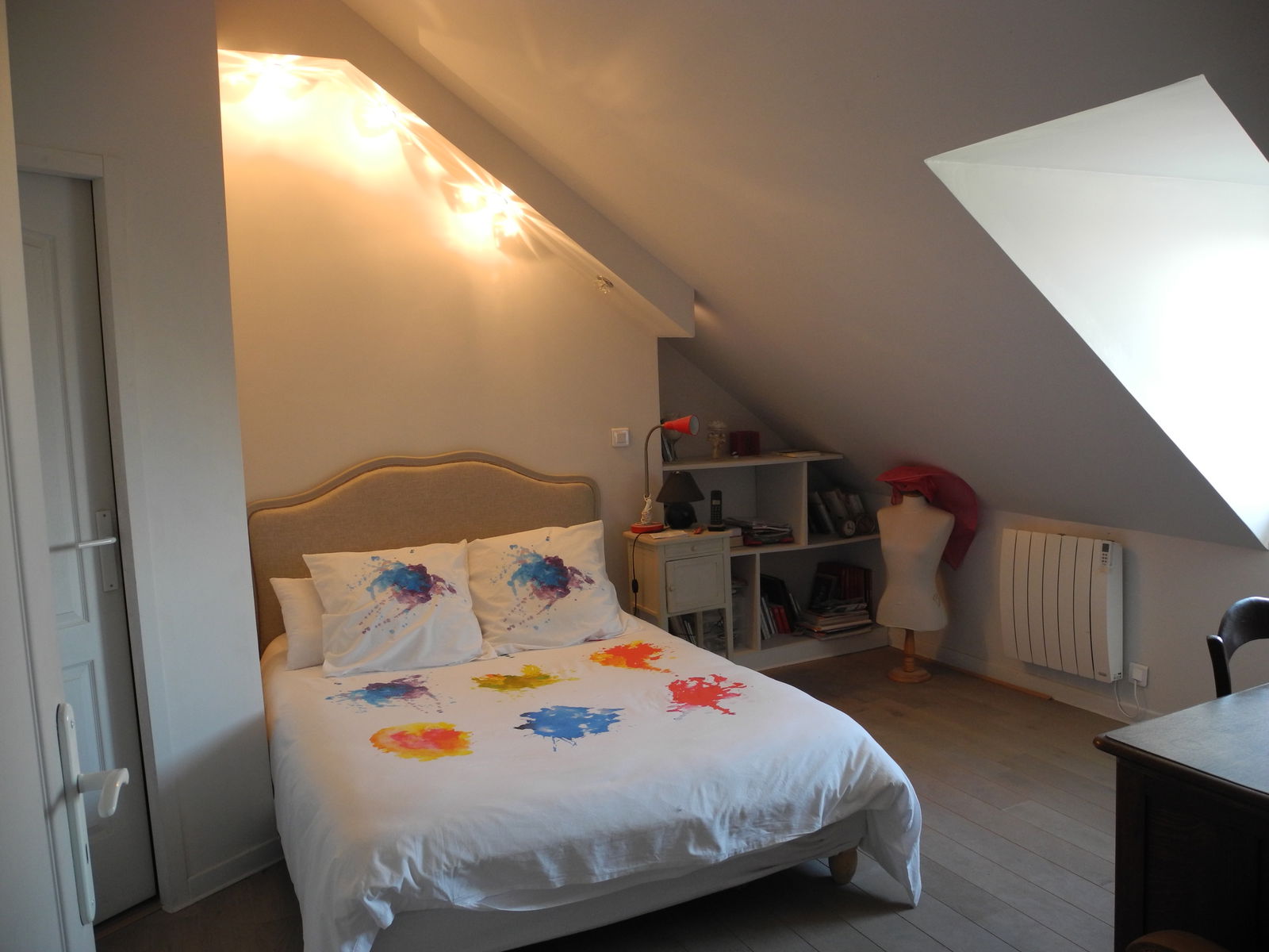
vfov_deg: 49.7
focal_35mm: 28
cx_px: 634
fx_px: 1026
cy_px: 476
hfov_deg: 63.4
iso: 220
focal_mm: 6
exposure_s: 1/30
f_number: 2.8
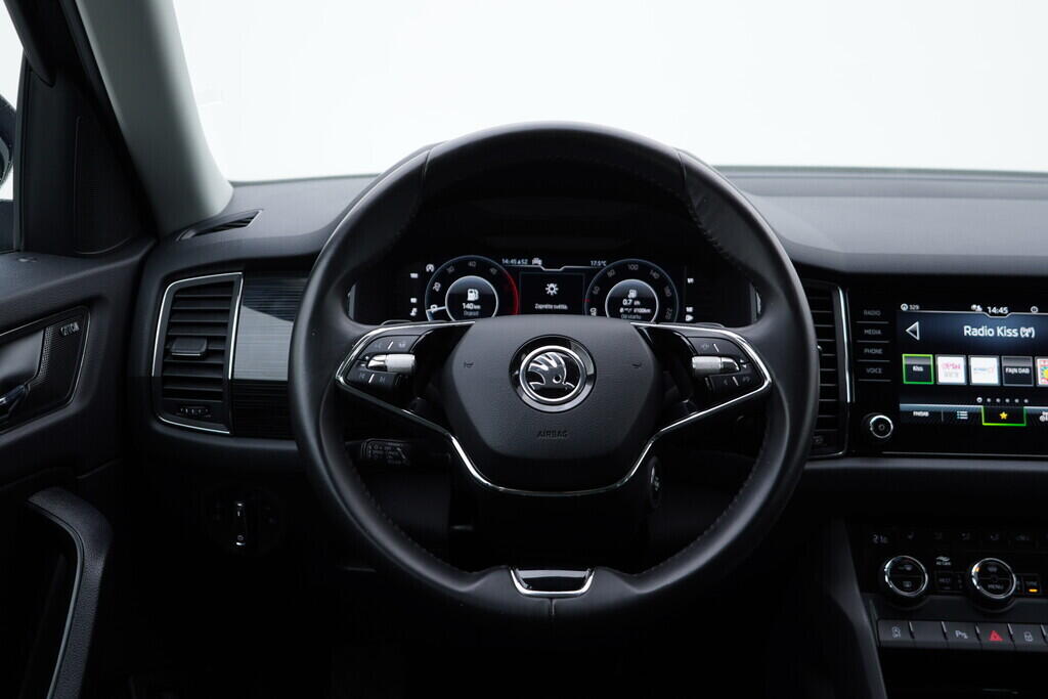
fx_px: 1048
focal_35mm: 36
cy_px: 350
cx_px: 524
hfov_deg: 53.1
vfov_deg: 36.9
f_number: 3.2
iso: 125
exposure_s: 1/50
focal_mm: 24
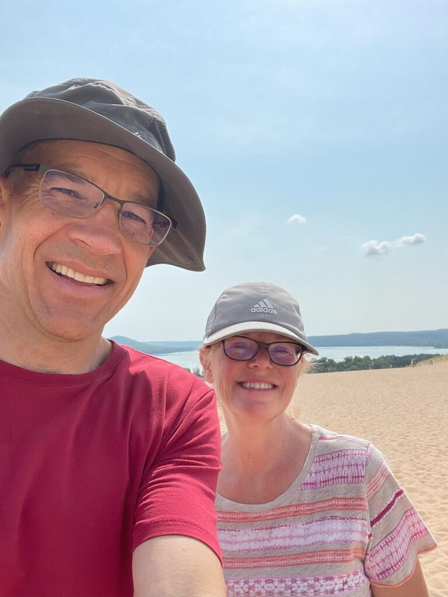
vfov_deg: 60.0
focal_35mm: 30
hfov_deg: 46.8
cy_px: 298
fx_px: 518
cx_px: 224
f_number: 2.2
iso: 25
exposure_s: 1/1585
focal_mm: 2.71
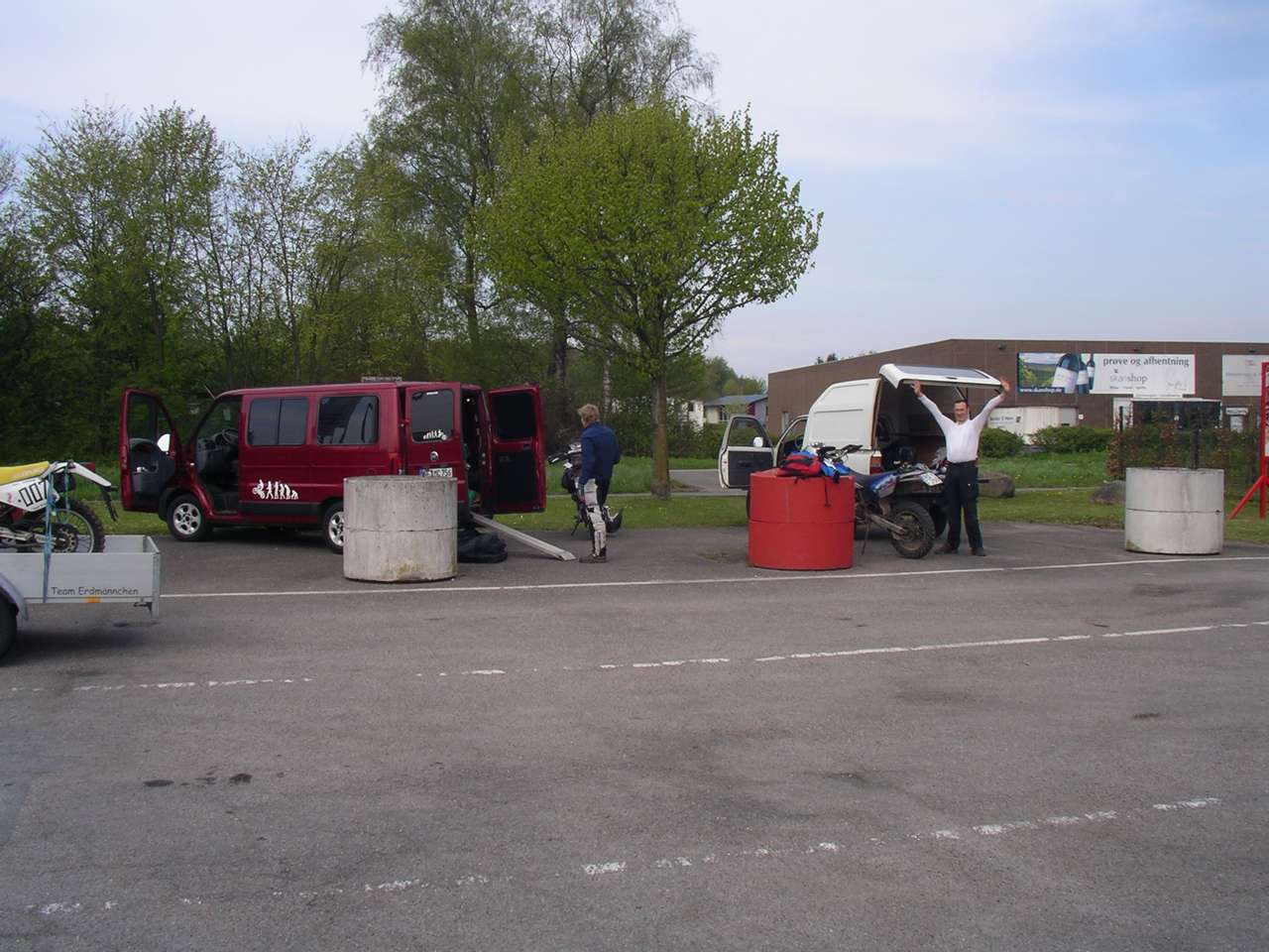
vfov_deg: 38.7
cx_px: 634
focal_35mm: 37
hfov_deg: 50.1
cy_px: 476
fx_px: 1356
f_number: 6.9
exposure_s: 1/100
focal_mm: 5.7
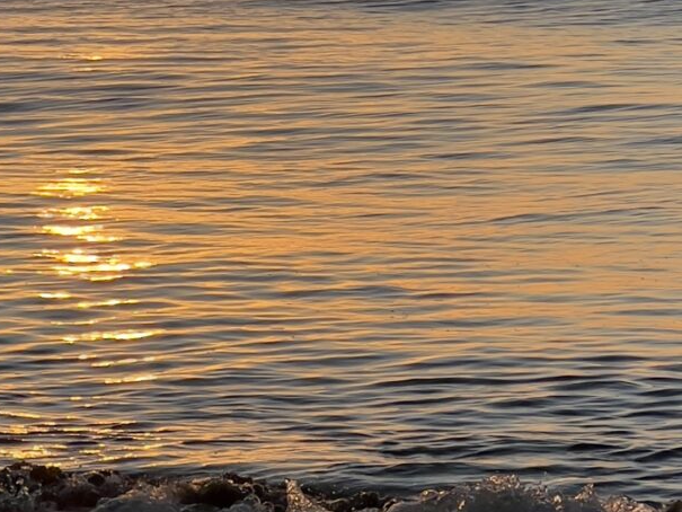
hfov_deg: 7.1
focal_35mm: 280
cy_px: 138
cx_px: 106
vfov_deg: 5.3
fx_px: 5518
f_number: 2.8
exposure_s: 1/641
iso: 32
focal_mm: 9
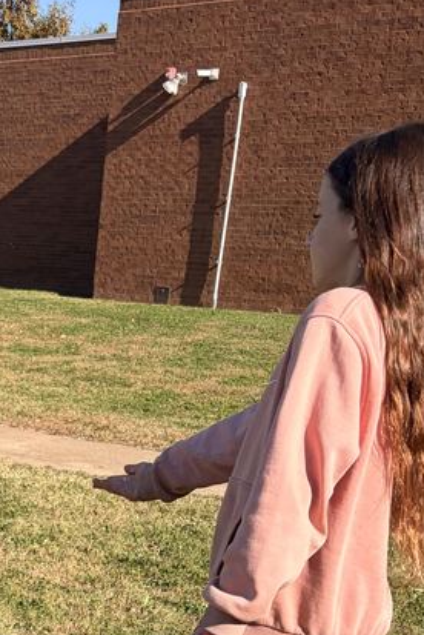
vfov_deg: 28.1
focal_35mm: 67
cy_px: 649
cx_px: -37
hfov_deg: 19.5
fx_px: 1182
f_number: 1.6
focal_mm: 5.96
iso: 50
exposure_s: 1/2012
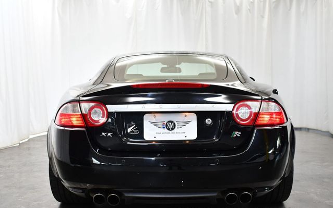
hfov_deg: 46.2
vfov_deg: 29.9
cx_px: 166
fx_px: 390
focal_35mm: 43
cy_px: 111
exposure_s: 1/125
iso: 1100
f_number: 3.8
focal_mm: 21
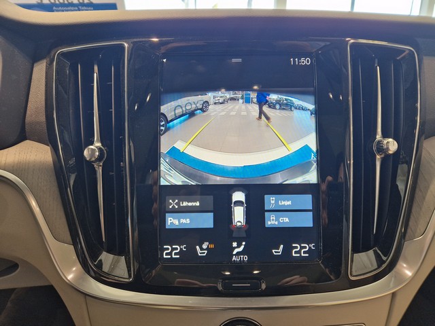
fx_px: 289
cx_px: 218
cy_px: 163
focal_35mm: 23
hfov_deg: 73.9
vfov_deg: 58.9
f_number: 1.8
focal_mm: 5.4
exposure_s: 1/100
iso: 160
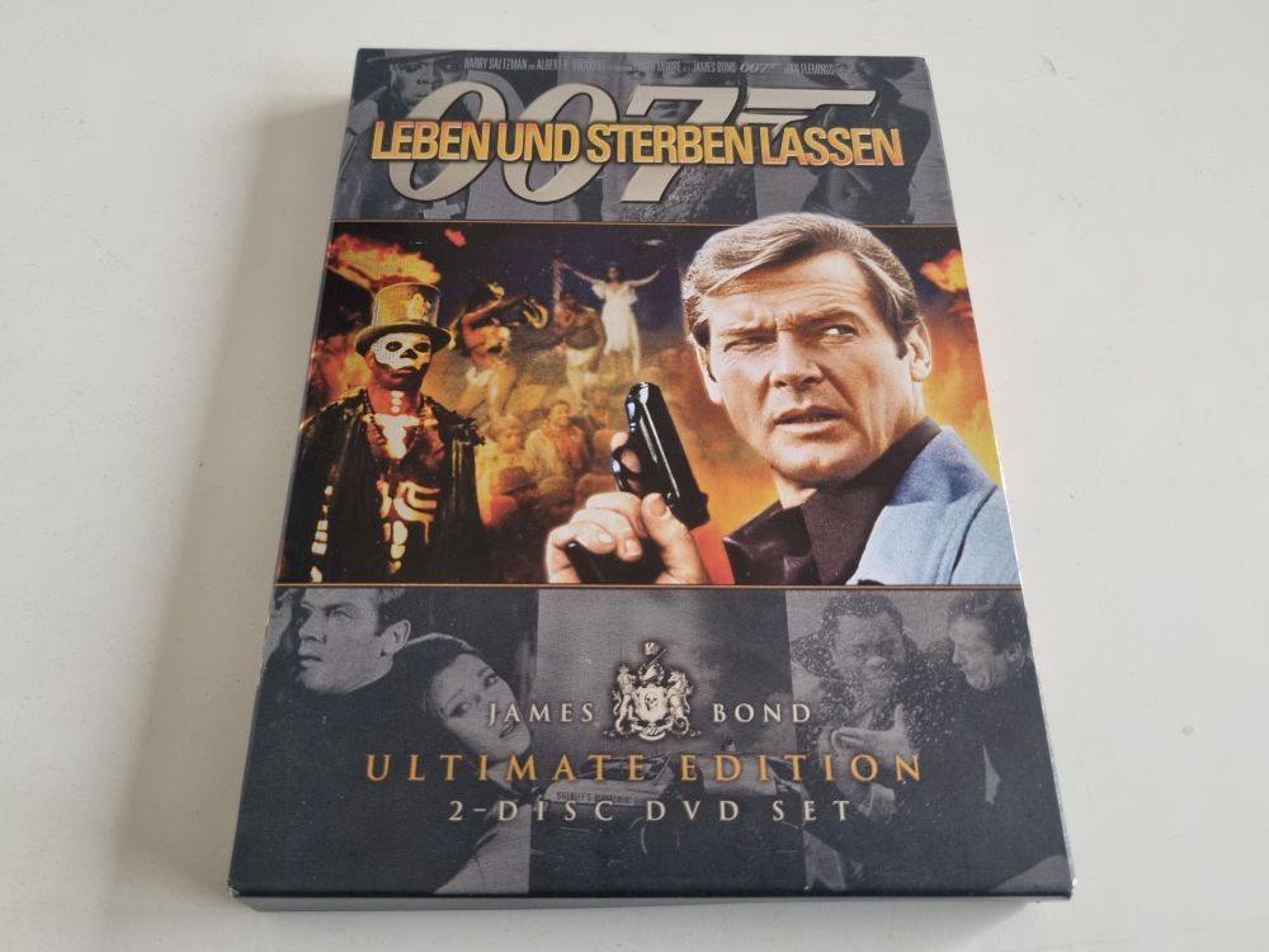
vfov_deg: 53.1
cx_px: 634
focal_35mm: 26
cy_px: 476
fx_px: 953
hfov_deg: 67.3
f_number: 1.8
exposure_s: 1/50
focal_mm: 5.4
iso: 200
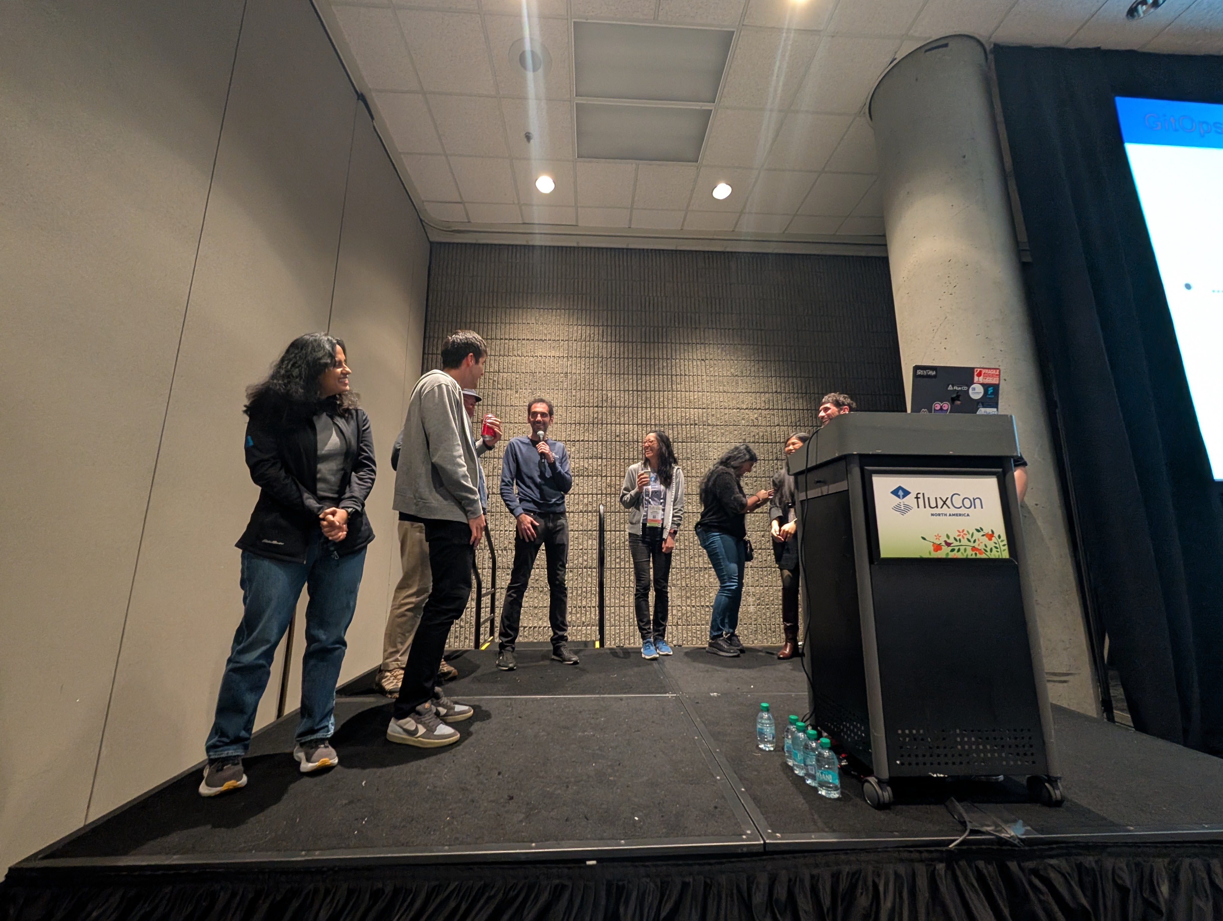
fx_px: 425
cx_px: 612
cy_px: 460
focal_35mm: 12
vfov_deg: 94.6
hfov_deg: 110.5
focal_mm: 2.02
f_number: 1.7
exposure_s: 1/40
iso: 554
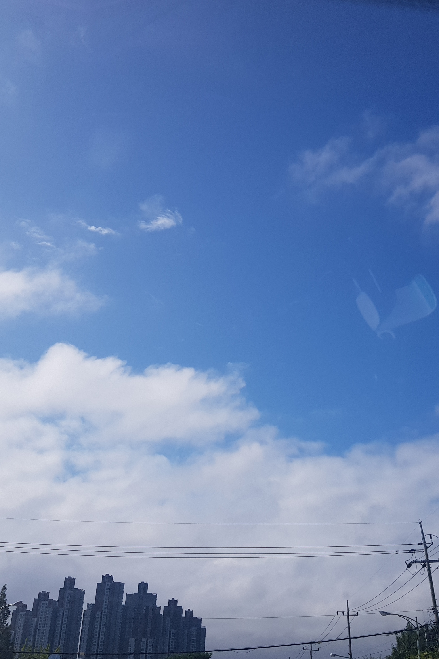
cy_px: 324
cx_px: 283
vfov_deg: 51.9
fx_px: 677
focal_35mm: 37
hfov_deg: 35.7
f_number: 1.7
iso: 40
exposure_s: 1/1640
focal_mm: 4.2
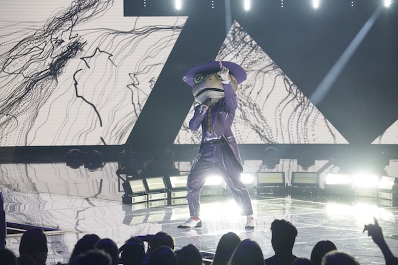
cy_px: 132
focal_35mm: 136
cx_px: 199
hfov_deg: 15.1
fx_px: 1503
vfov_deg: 10.1
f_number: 5.6
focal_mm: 136
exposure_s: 1/320
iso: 5000
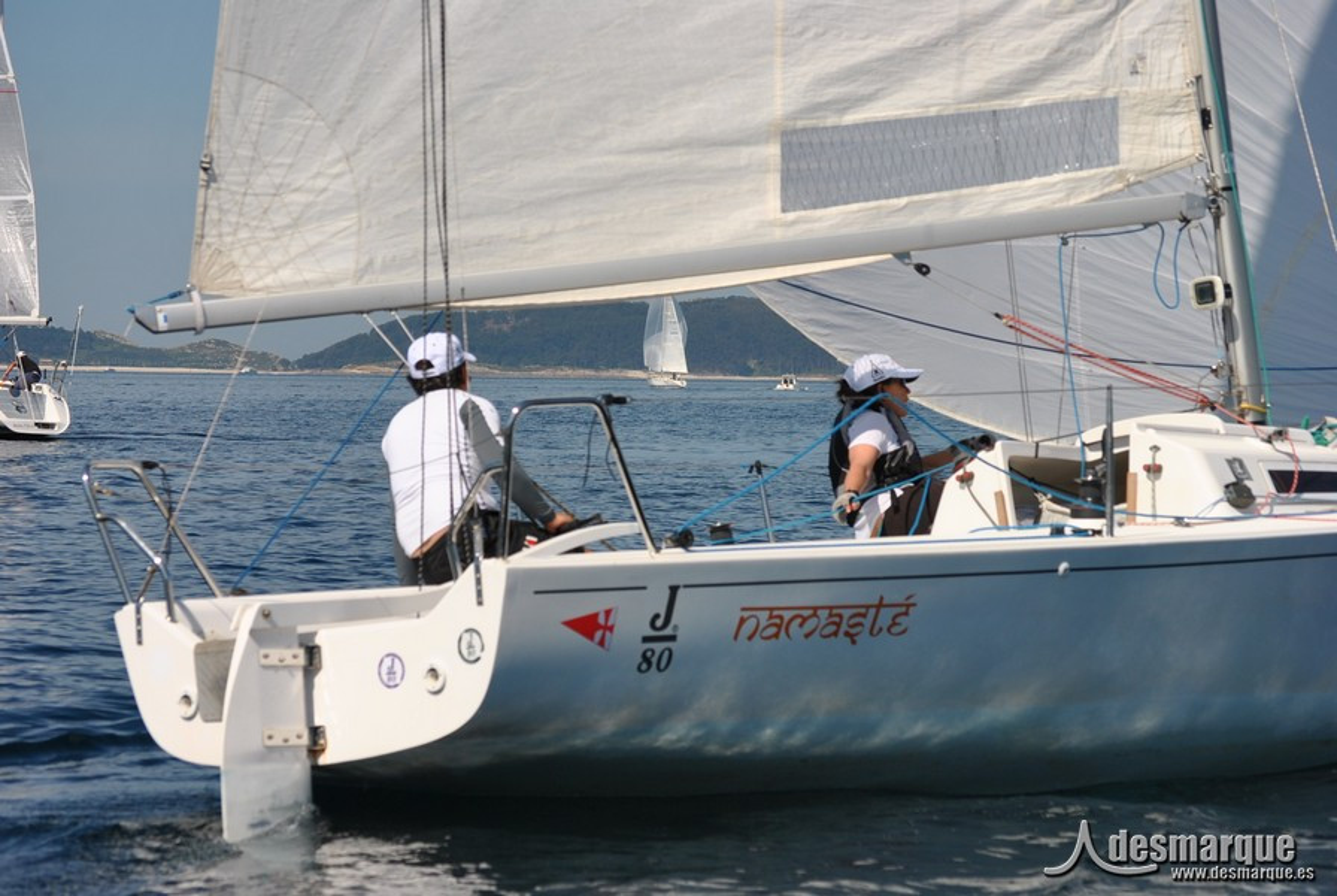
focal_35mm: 128
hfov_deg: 16.1
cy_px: 448
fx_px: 4741
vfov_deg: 10.8
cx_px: 668
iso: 100
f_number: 6.3
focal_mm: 85
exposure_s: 1/640
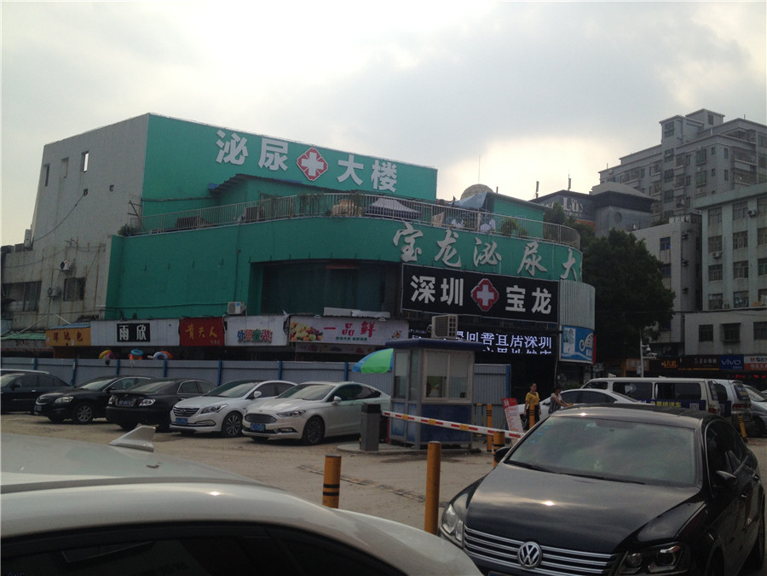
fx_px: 776
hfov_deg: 52.6
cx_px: 384
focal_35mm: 35
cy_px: 288
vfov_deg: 40.7
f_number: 2.4
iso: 50
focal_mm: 4.28
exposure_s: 1/2208
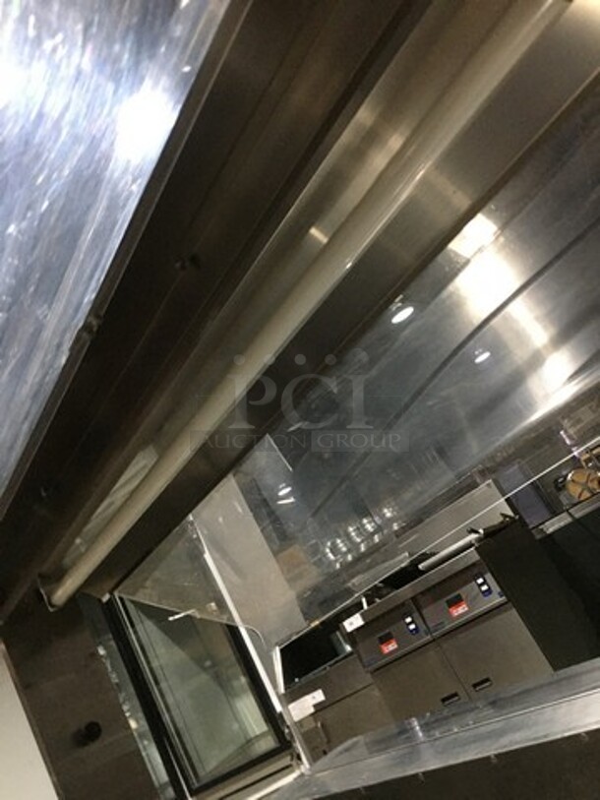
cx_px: 300
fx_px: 670
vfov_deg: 61.7
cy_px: 400
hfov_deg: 48.2
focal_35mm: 29
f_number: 2.2
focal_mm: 4.15
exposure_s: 1/4
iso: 50
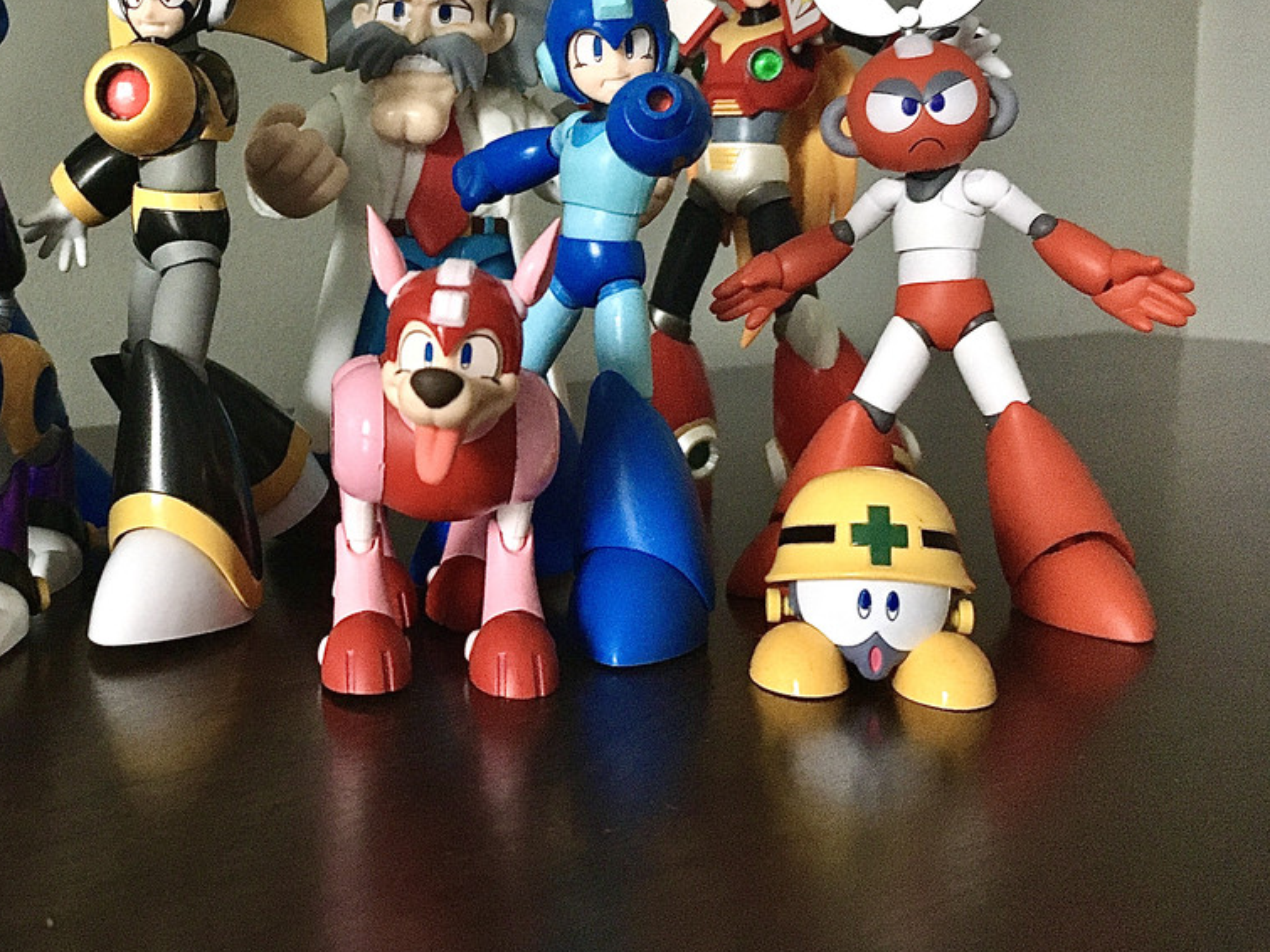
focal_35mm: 41
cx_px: 378
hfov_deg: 44.8
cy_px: 328
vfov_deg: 34.8
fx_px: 1504
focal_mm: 4.15
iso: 400
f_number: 2.2
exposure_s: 1/15
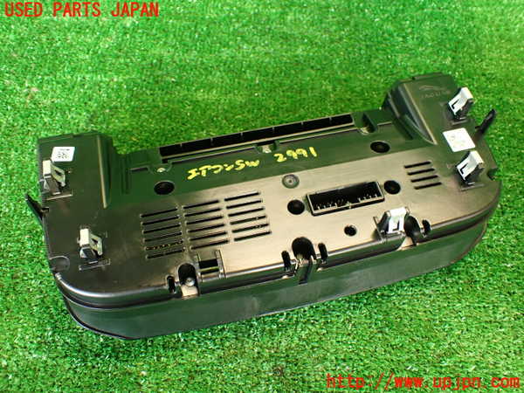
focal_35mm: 32
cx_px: 262
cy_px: 196
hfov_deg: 56.8
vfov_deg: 44.2
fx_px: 484
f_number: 2.4
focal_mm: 5.79
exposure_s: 1/30
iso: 320
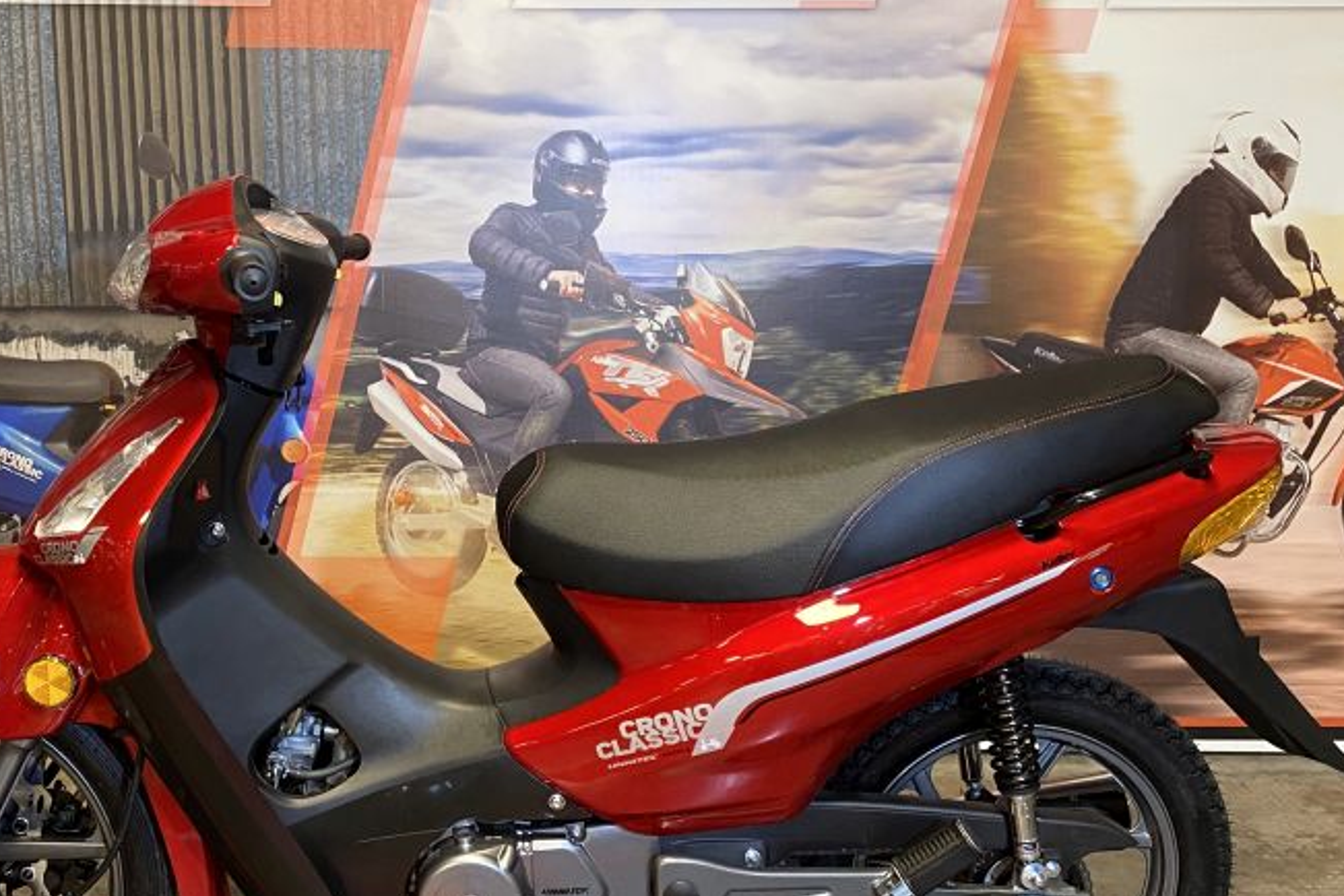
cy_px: 474
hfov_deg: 44.0
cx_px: 467
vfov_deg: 30.5
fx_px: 1643
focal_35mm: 44
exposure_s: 1/50
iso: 200
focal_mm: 4.25
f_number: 1.8
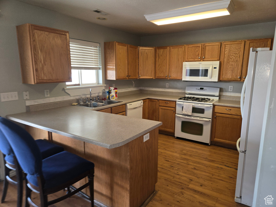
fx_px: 183
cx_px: 138
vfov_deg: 58.9
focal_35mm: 23
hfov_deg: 73.9
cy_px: 104
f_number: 1.8
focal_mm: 5.4
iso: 100
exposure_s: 1/60
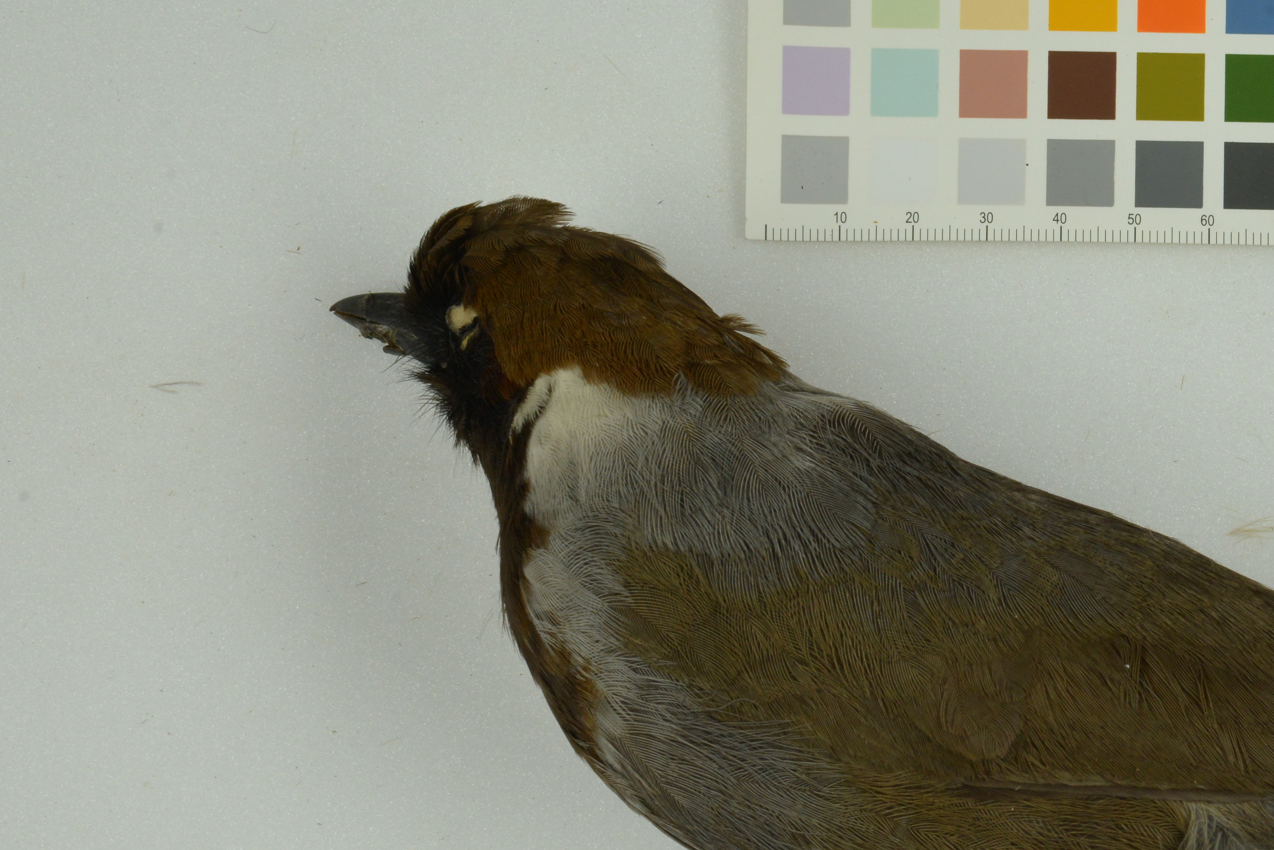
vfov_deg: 18.0
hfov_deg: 26.1
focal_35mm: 75
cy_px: 735
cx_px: 1156
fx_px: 2655
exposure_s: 1/250
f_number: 16
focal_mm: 35
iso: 800
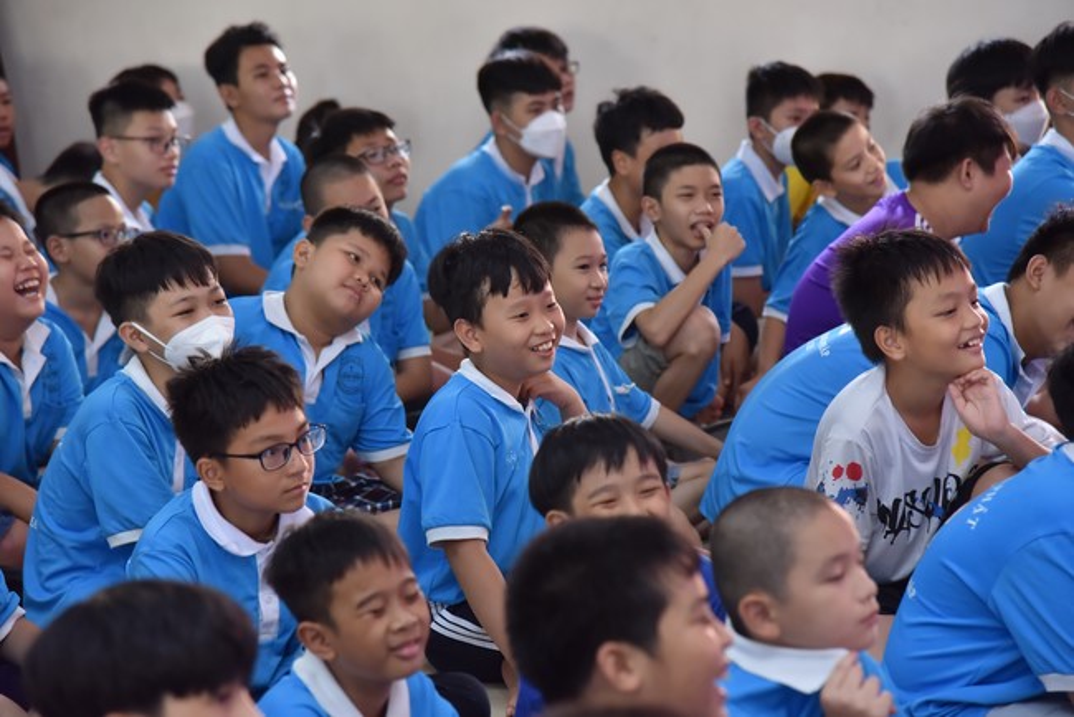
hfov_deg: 17.1
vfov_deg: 11.4
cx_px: 537
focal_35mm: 120
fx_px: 3581
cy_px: 358
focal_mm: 120
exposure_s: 1/125
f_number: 4.5
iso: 1250
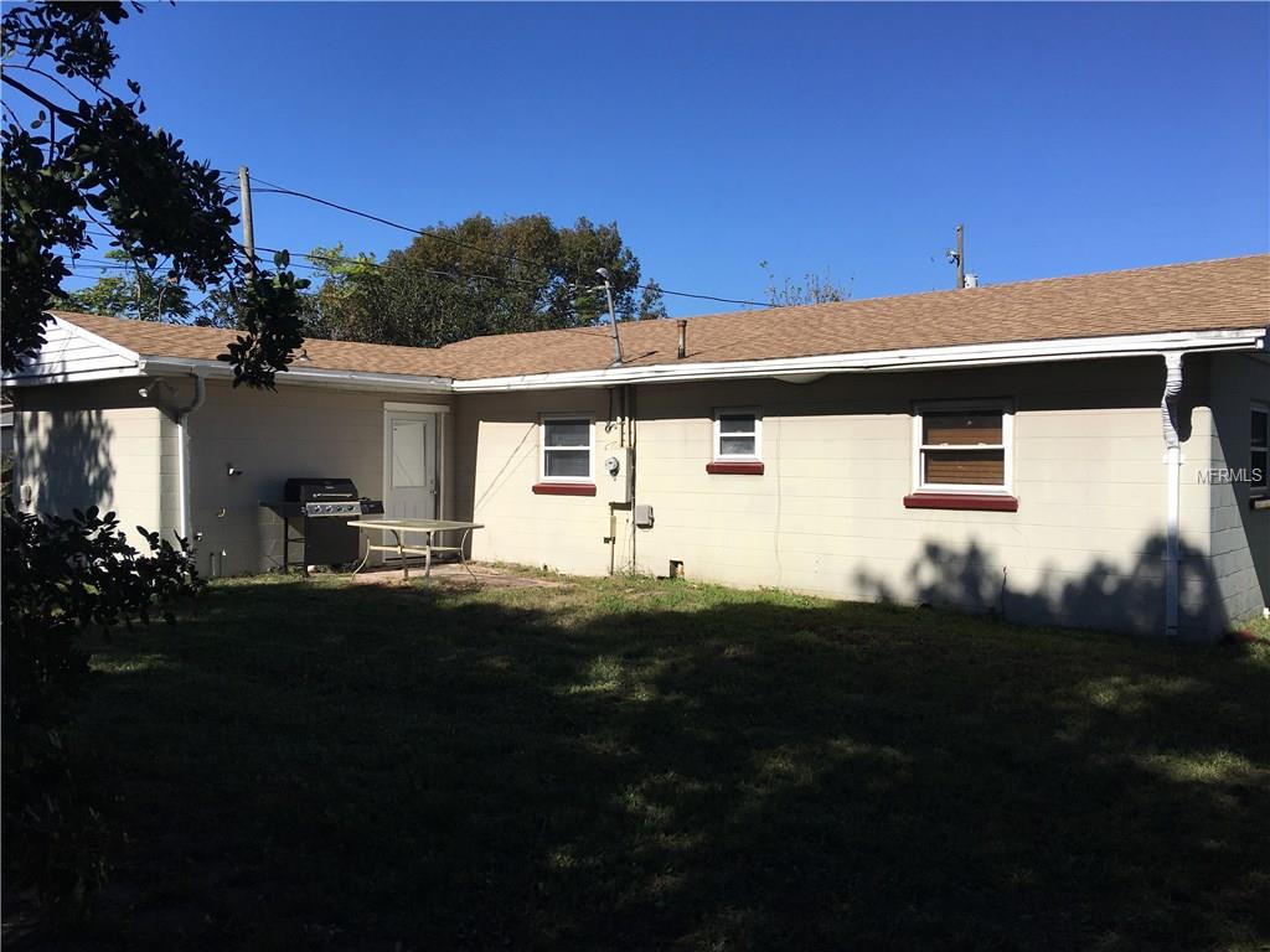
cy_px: 476
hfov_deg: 61.7
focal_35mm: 29
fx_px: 1064
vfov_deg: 48.2
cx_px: 635
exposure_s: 1/2564
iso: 25
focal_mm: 4.15
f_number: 2.2
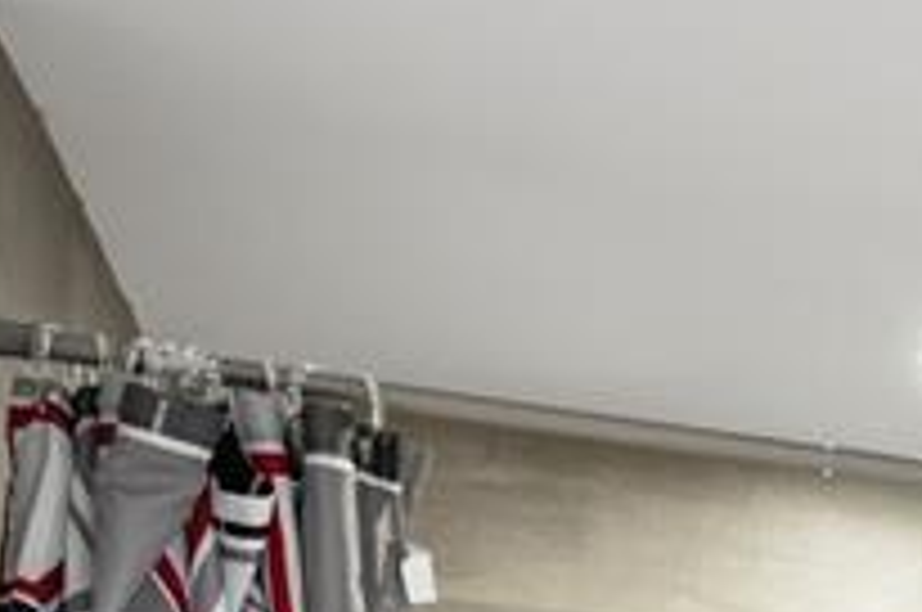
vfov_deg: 14.3
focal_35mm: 80
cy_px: 1202
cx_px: 2105
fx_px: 2046
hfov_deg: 15.8
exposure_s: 1/8
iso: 100
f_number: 6.3
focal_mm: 16
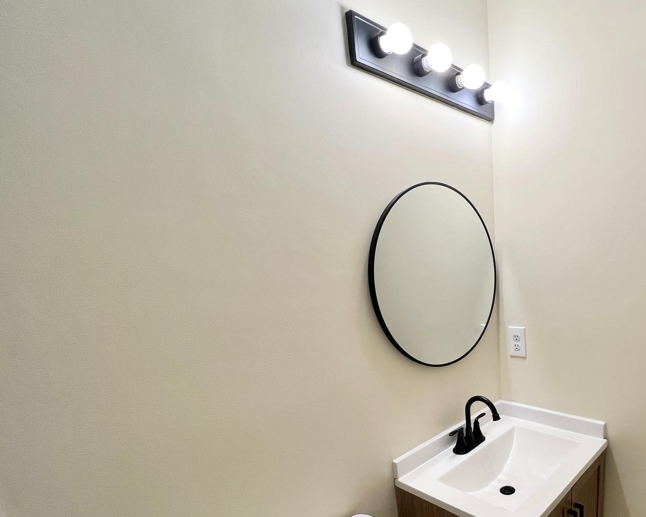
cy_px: 353
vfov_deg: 68.4
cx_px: 480
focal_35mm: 19
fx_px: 363
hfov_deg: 77.4
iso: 125
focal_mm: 1.57
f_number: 1.8
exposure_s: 1/120
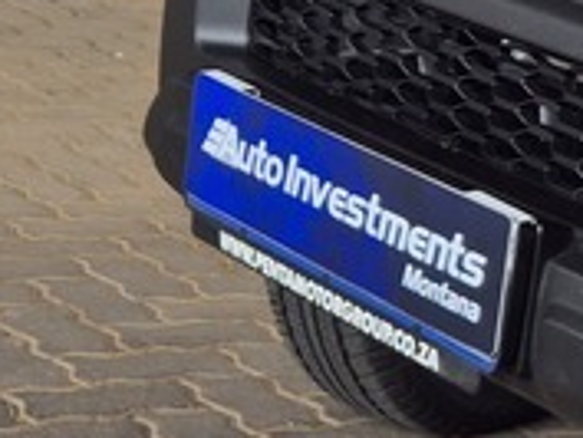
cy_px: -89
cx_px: 1229
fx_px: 2241
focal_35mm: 133
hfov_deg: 12.7
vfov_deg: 11.0
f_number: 1.8
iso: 25
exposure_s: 1/316
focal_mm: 5.4
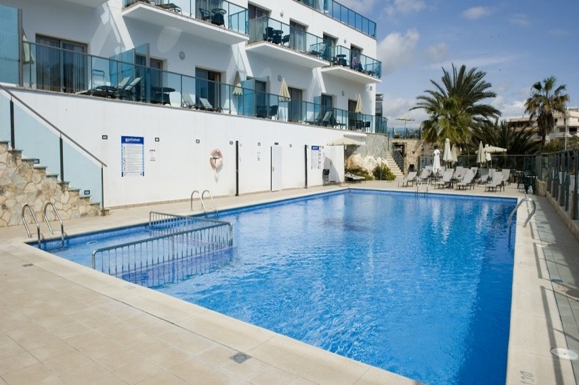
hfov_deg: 73.8
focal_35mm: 24
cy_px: 192
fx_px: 386
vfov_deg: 53.0
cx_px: 290
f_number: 22
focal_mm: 24
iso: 250
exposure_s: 1/250
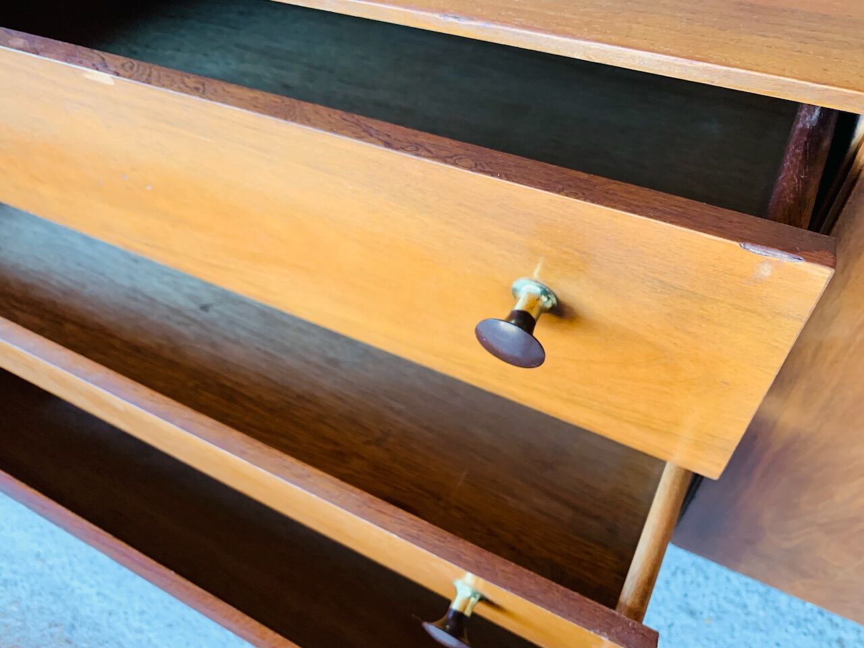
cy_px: 324
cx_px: 432
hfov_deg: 67.3
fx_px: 649
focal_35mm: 26
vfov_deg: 53.1
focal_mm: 4.25
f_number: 1.8
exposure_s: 1/51
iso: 400
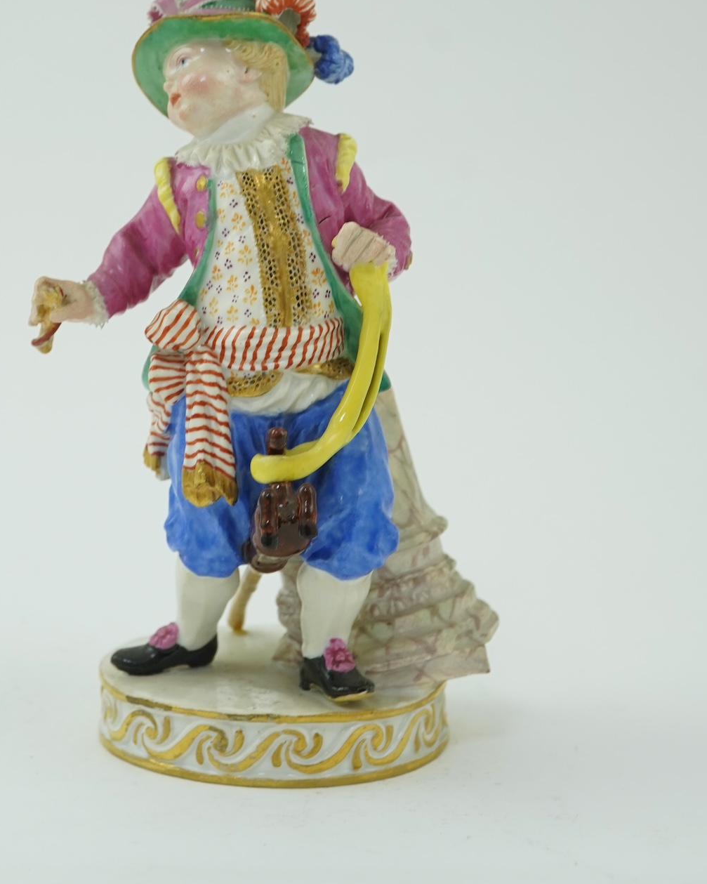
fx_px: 1726
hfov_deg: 23.1
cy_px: 279
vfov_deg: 28.5
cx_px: 276
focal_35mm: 66
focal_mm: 30
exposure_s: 1/50
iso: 500
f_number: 11
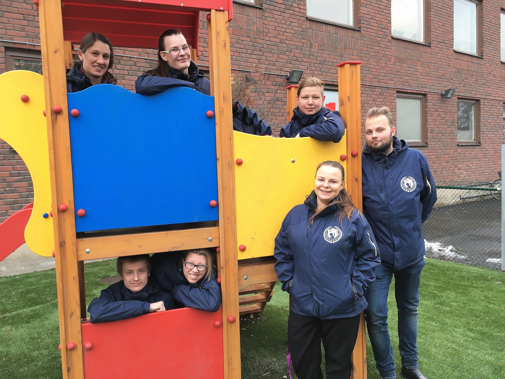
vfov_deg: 48.2
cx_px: 252
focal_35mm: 29
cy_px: 190
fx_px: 423
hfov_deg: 61.7
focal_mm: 4.15
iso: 25
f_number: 2.2
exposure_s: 1/33
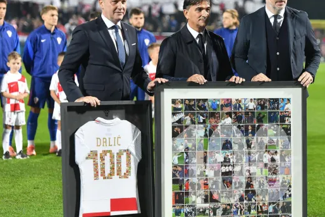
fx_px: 1517
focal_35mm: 168
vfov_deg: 8.2
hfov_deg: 12.2
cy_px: 108
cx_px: 173
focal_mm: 120
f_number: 5
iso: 2000
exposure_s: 1/500
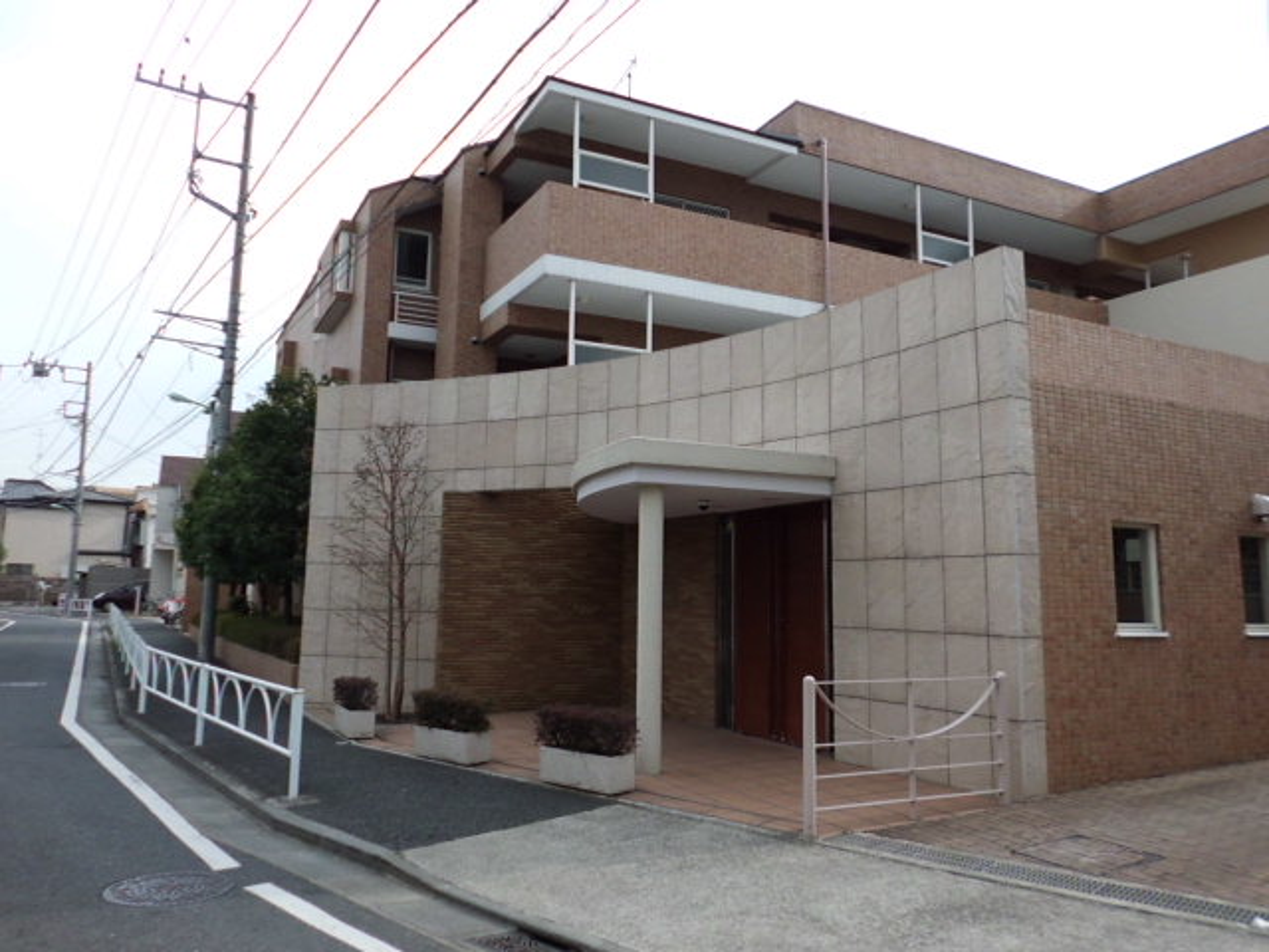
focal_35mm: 26
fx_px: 953
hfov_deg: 67.3
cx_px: 634
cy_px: 476
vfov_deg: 53.1
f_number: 3.2
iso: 100
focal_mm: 4.6
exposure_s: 1/400
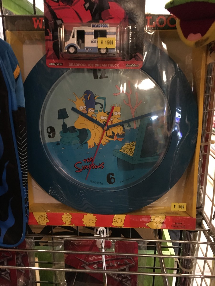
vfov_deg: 61.7
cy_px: 143
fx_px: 240
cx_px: 108
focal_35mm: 29
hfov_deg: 48.2
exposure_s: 1/15
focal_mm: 4.15
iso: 500
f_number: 2.2
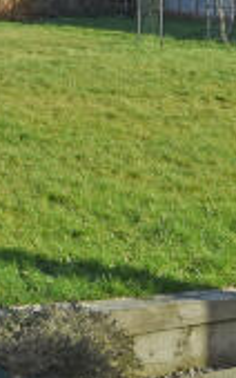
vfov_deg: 21.0
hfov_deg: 13.1
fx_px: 948
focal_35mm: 92
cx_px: -156
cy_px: -79
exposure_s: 1/250
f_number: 8
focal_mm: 10
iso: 125
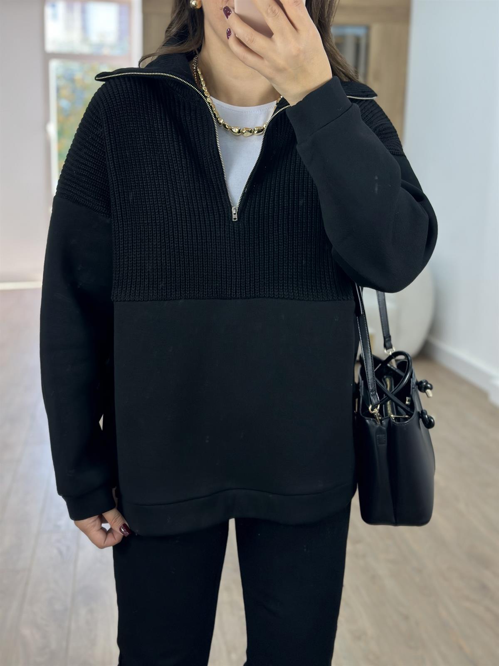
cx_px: 250
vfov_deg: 39.7
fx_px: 923
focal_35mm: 48
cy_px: 333
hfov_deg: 30.3
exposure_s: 1/100
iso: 125
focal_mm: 6.86
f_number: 1.78
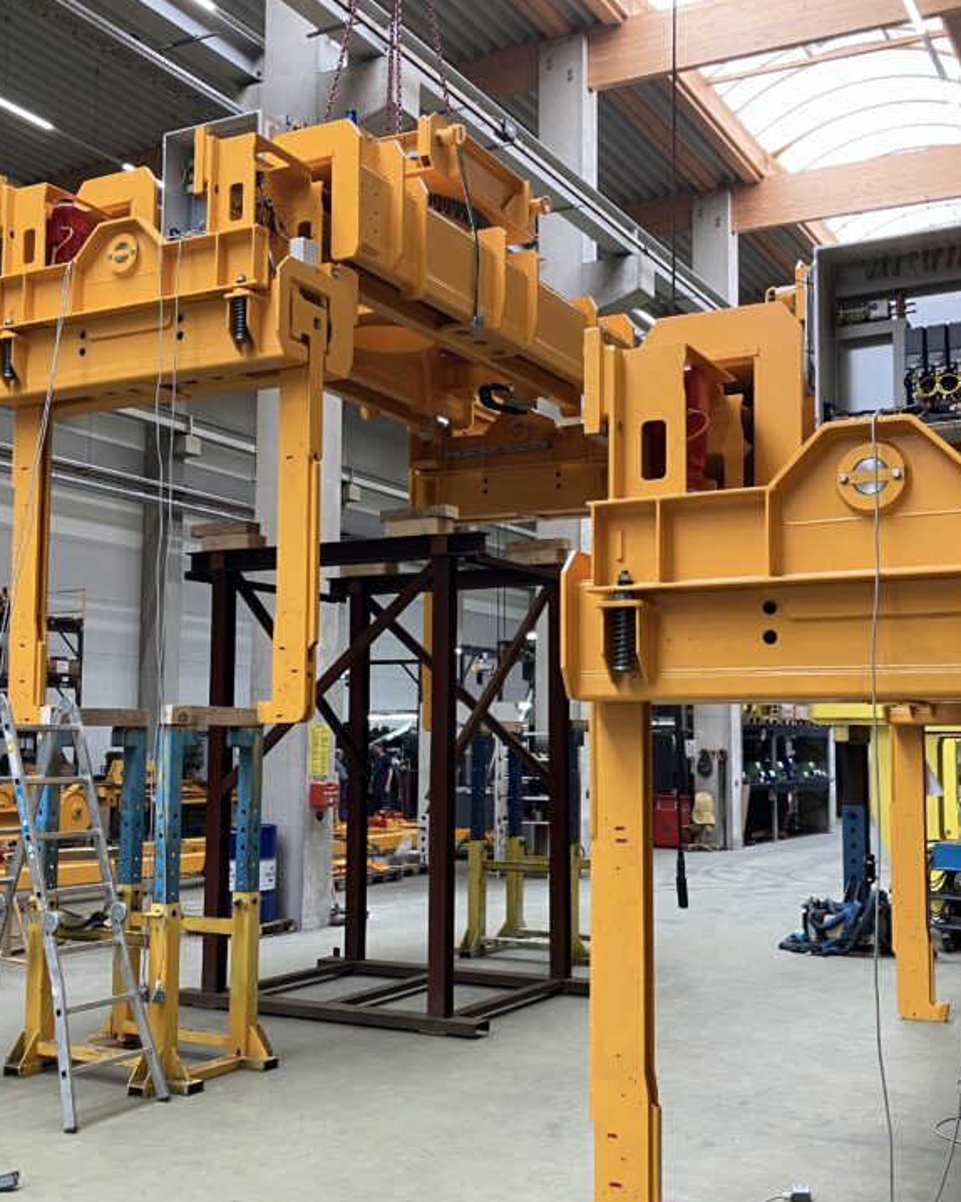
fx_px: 1387
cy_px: 638
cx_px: 527
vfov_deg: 46.8
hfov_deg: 38.2
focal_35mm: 39
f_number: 1.8
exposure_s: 1/78
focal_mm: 3.99
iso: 80
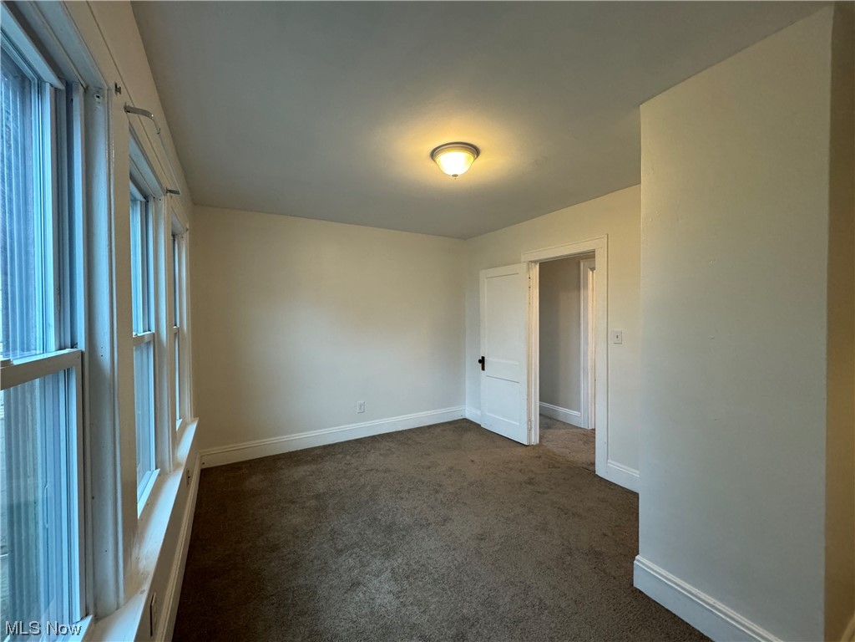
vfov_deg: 85.7
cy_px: 321
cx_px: 428
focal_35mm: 14
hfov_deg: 102.1
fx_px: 346
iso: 400
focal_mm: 2.22
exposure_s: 1/60
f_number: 2.2
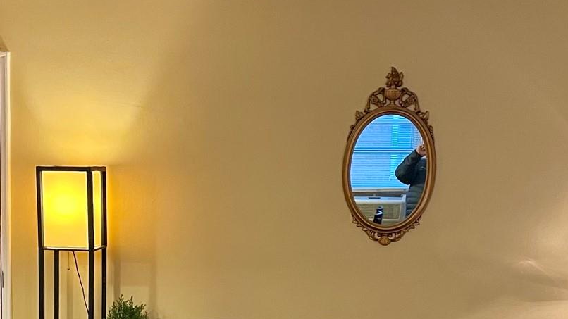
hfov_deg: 29.1
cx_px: 186
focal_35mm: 72
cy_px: 344
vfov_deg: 16.3
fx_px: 1084
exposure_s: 1/60
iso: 400
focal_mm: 4.2
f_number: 1.6
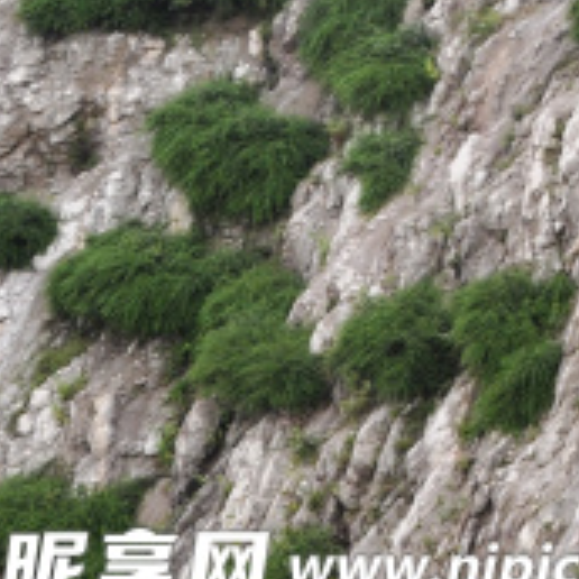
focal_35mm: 190
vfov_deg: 8.8
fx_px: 3587
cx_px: 1673
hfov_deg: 8.0
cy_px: -518
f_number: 8
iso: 250
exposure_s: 1/250
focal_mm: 25
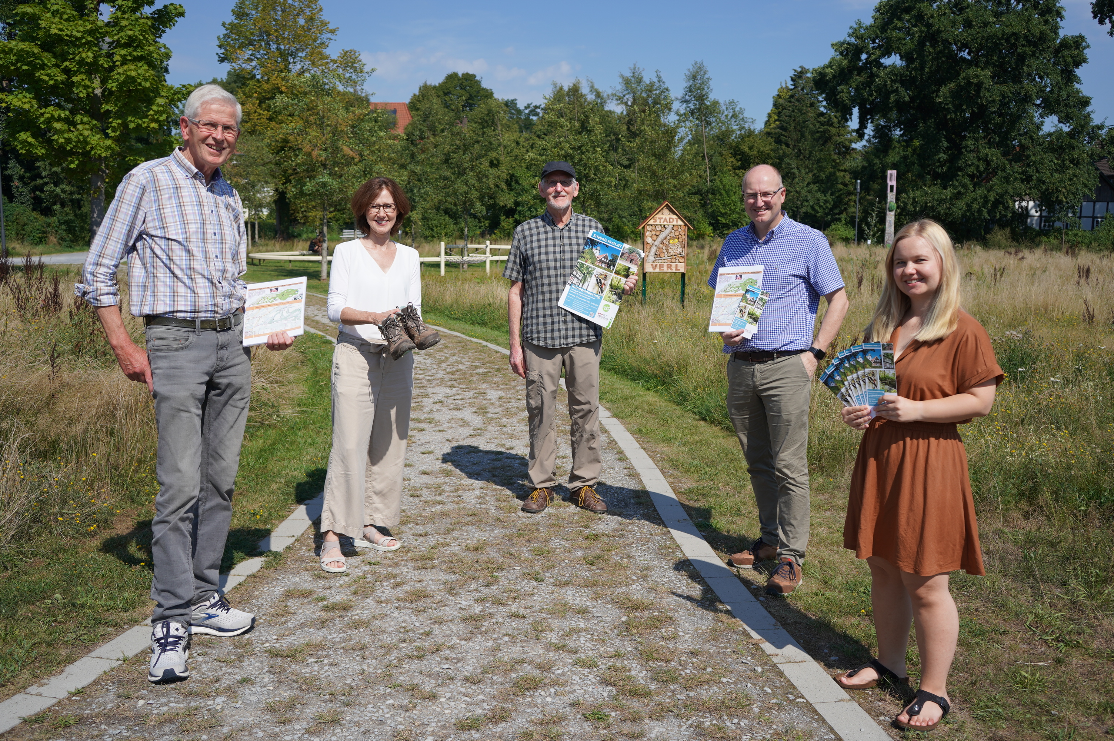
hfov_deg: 57.3
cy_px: 370
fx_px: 1020
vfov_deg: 39.9
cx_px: 557
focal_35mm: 33
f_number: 5
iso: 100
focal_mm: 33
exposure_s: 1/1000
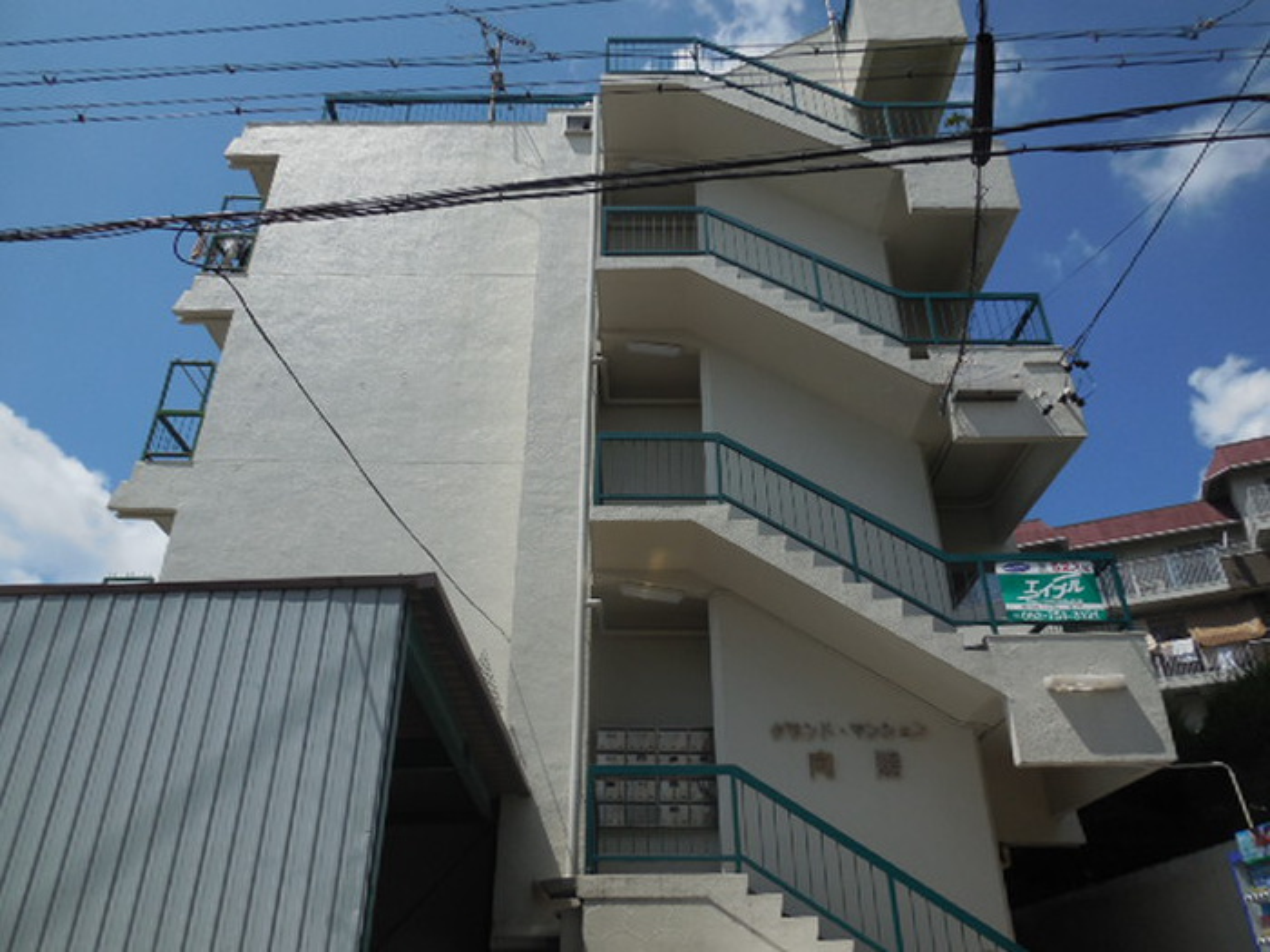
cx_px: 635
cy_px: 476
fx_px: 917
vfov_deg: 54.9
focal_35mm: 25
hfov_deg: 69.4
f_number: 6.2
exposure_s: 1/800
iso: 125
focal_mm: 4.5
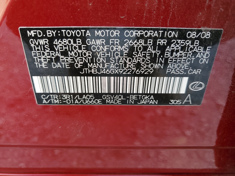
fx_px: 177
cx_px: 118
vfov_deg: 53.1
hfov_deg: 67.3
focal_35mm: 26
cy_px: 88
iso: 55
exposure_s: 1/120
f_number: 1.5
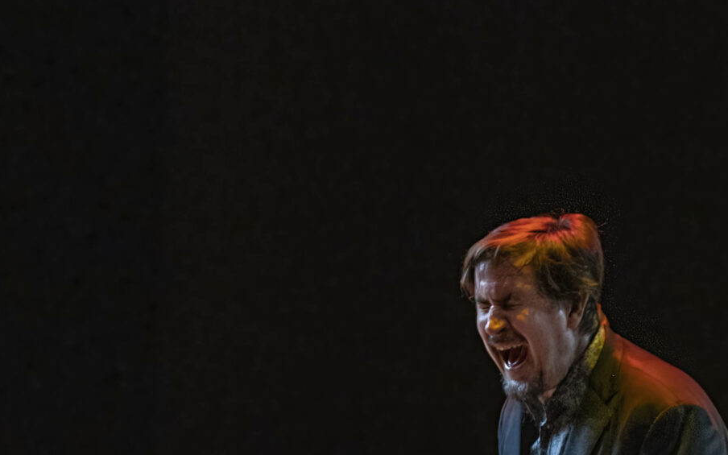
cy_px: 439
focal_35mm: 865
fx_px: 17162
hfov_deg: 2.4
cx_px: -105
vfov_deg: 1.5
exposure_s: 1/250
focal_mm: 300
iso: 4000
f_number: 5.6
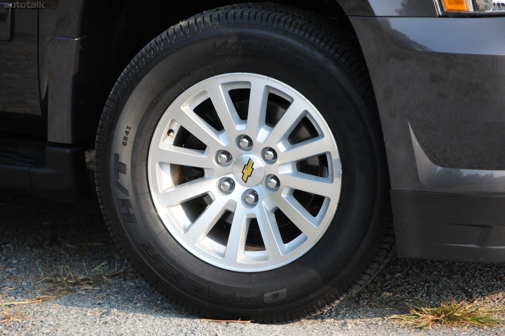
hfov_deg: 12.5
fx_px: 2312
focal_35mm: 165
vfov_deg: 8.3
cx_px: 252
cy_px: 168
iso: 2000
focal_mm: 110
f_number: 5.6
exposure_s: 1/2500
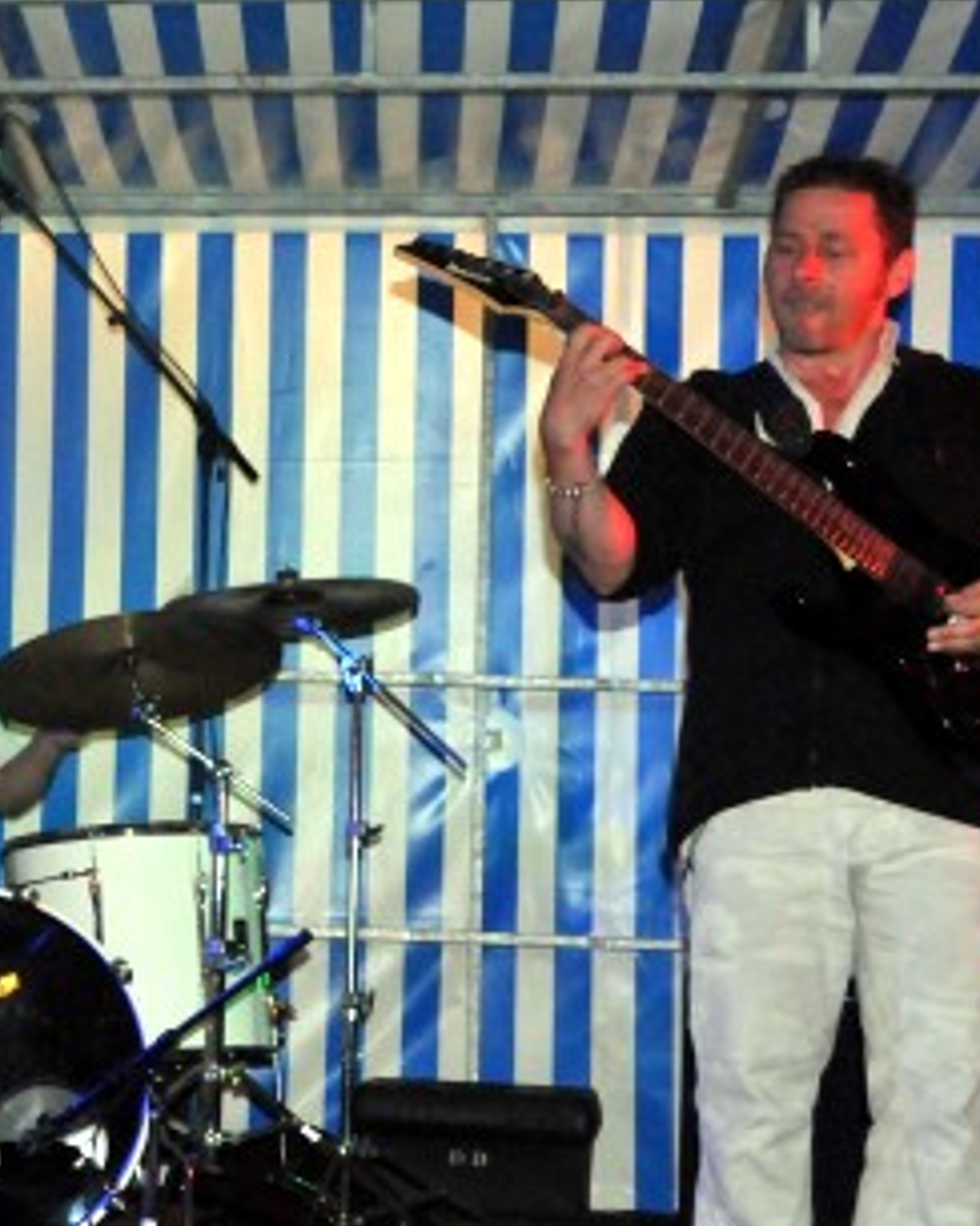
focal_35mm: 71
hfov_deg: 20.8
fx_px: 2574
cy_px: 549
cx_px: -4
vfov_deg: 26.8
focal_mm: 22
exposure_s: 1/60
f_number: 7.1
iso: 3200
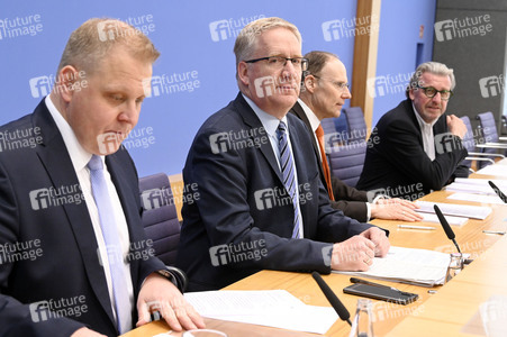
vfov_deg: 19.4
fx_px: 985
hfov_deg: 28.9
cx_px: 254
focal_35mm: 70
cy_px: 168
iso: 5000
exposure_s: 1/320
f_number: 7.1
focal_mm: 70
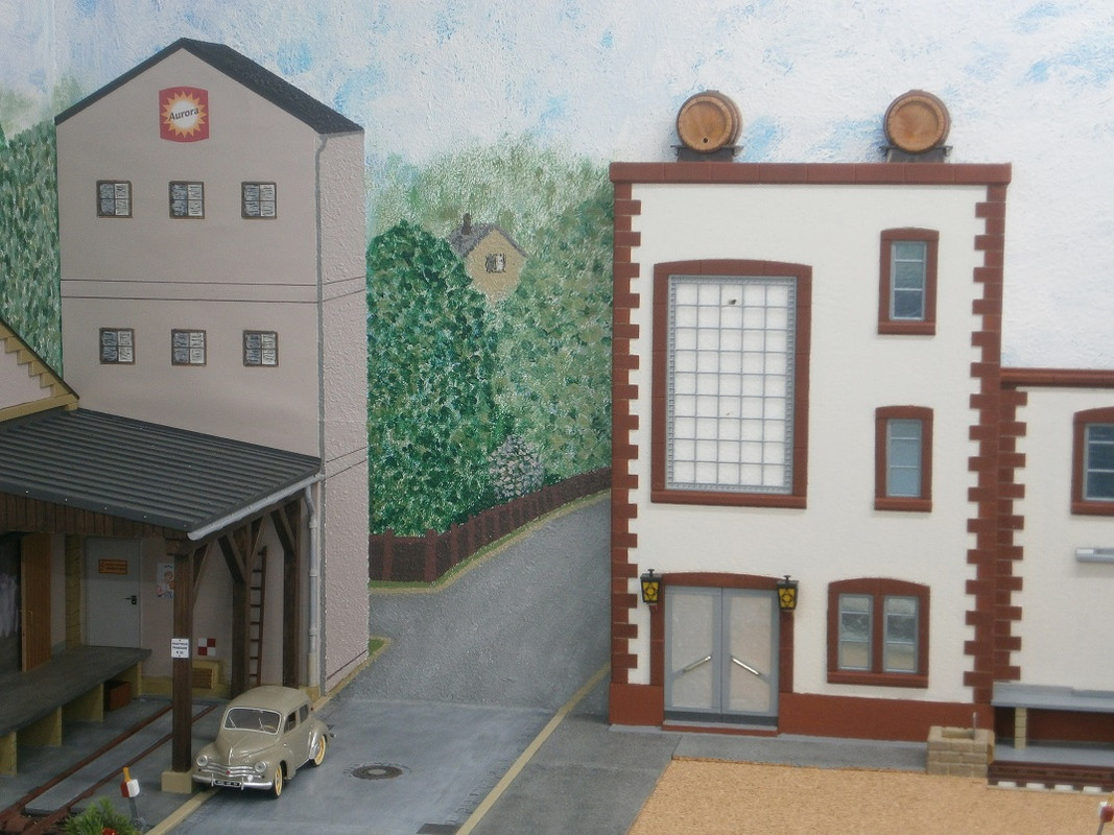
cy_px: 418
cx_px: 557
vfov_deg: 20.2
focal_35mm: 73
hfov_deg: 26.7
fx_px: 2349
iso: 125
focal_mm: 13
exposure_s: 1/5
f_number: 4.4
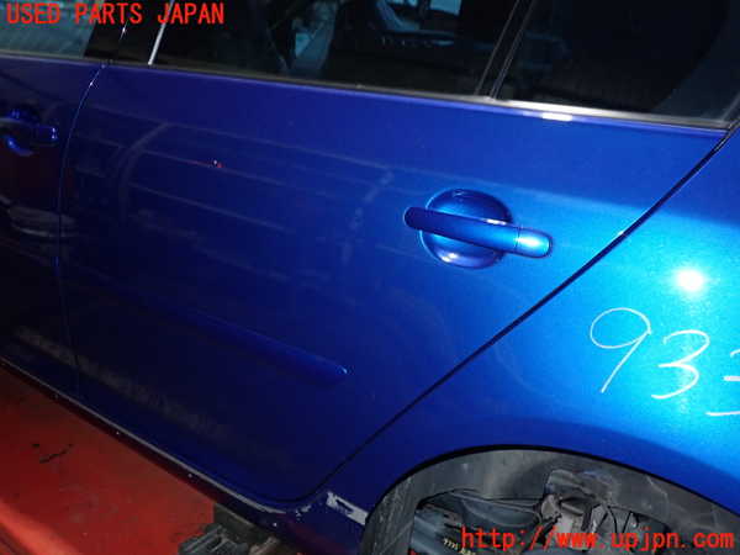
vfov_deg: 46.8
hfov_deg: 60.0
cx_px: 370
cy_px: 278
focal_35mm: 30
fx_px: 641
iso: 320
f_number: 2.3
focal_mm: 5.4
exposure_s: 1/30
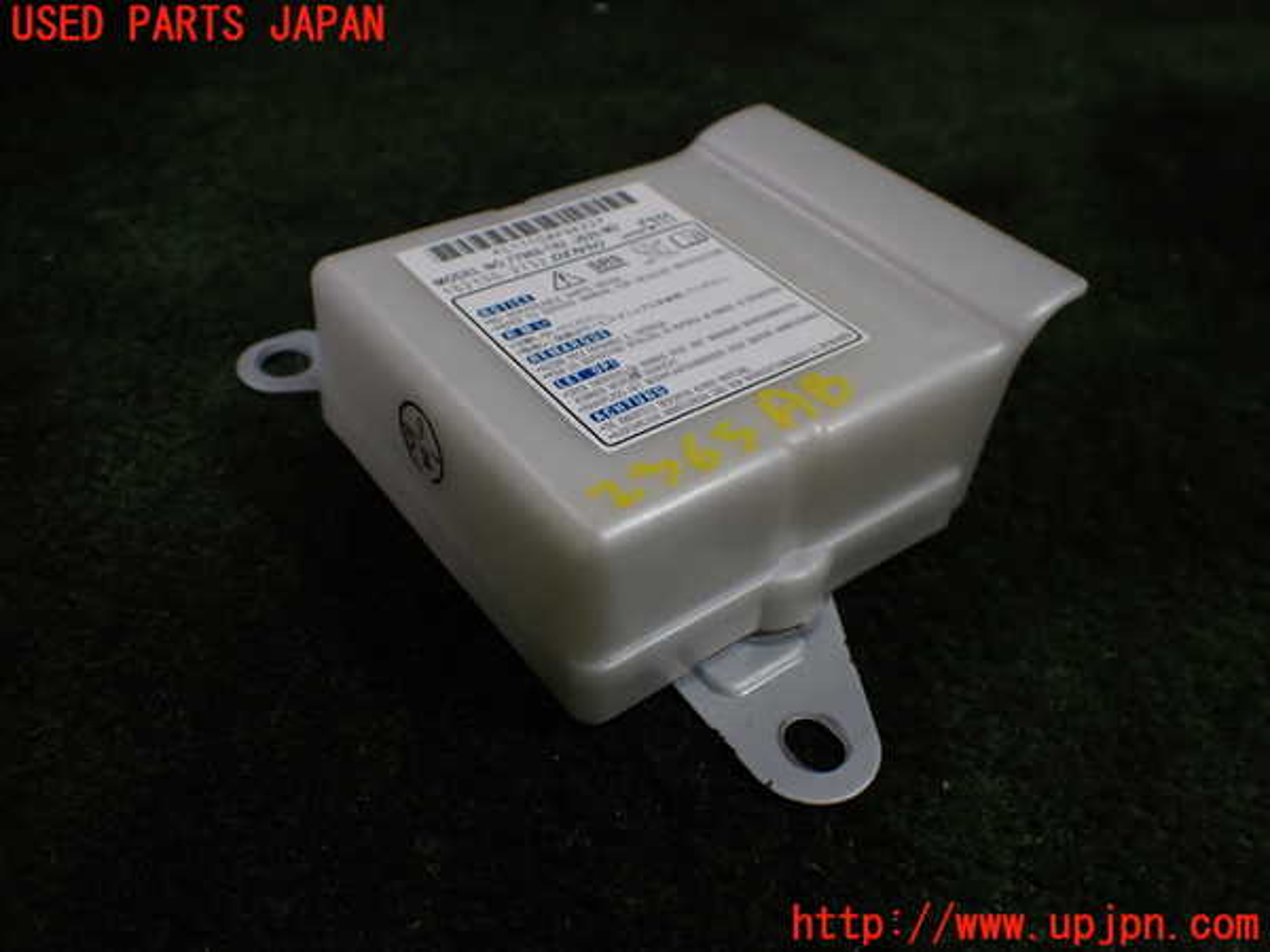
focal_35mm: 30
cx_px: 635
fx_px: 1101
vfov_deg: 46.8
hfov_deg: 60.0
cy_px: 476
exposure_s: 1/125
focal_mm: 5.4
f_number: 2.3
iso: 160
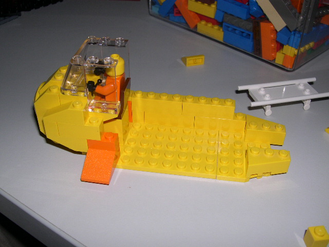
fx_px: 361
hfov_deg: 49.0
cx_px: 164
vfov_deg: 37.7
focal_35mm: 38
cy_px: 124
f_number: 7.6
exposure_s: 1/60
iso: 100
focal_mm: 8
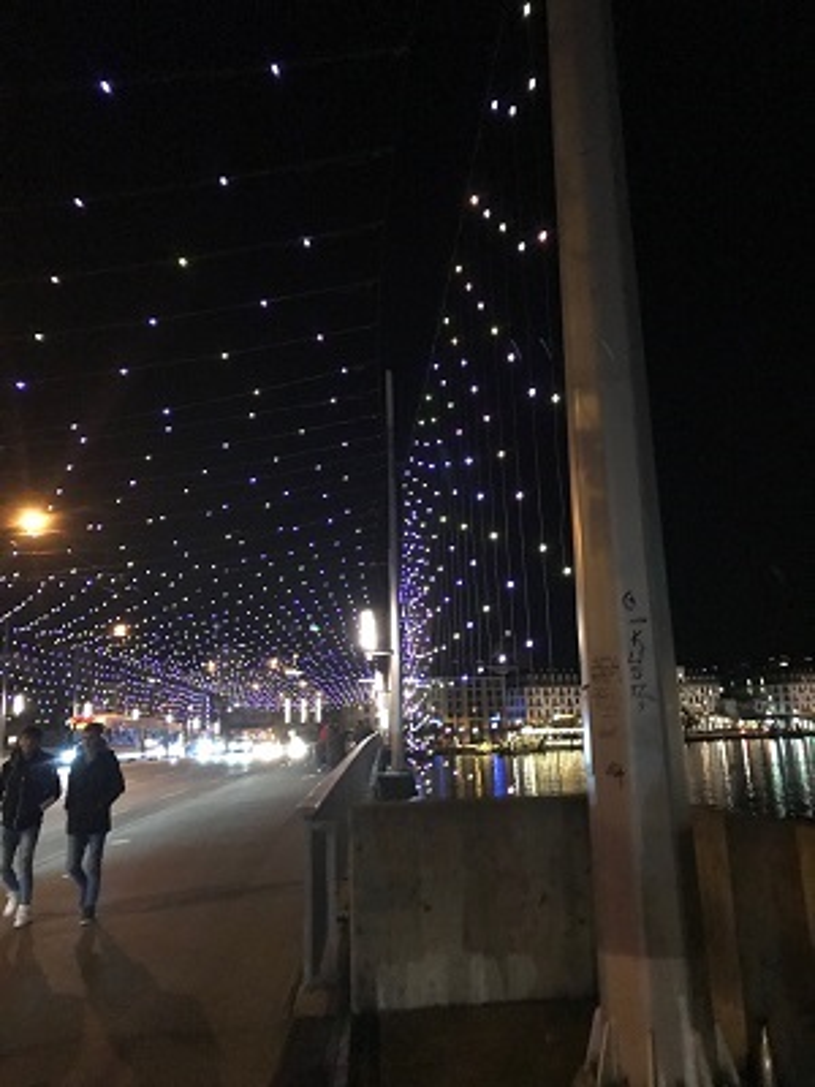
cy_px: 544
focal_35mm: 28
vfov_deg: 63.4
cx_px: 408
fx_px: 879
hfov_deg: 49.7
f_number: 1.8
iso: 125
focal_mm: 3.99
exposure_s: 1/4
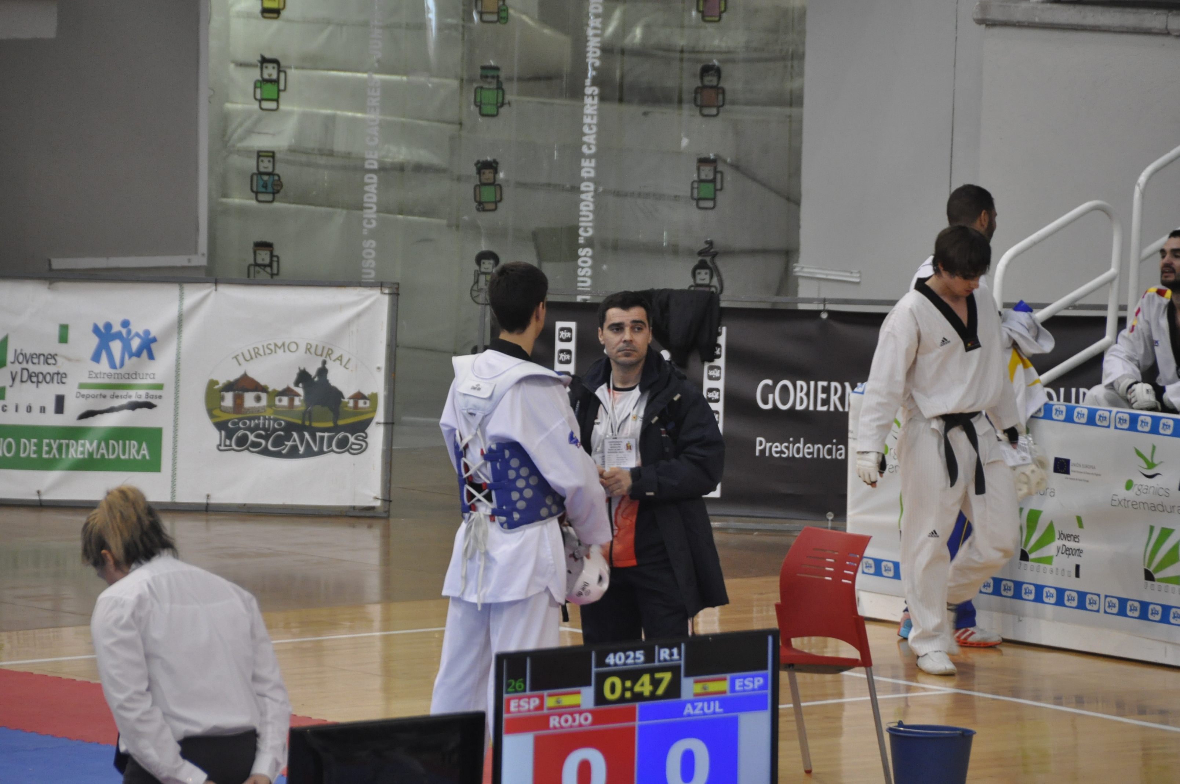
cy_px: 392
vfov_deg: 4.6
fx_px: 9821
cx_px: 590
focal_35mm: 300
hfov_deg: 6.9
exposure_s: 1/80
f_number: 5.6
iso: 1600
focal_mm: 200
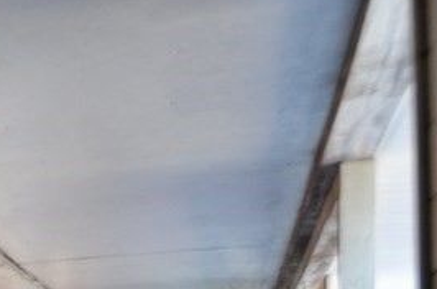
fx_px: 962
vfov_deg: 15.5
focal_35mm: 79
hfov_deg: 16.9
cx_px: -491
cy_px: 463
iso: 560
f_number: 4
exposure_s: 1/60
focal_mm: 11
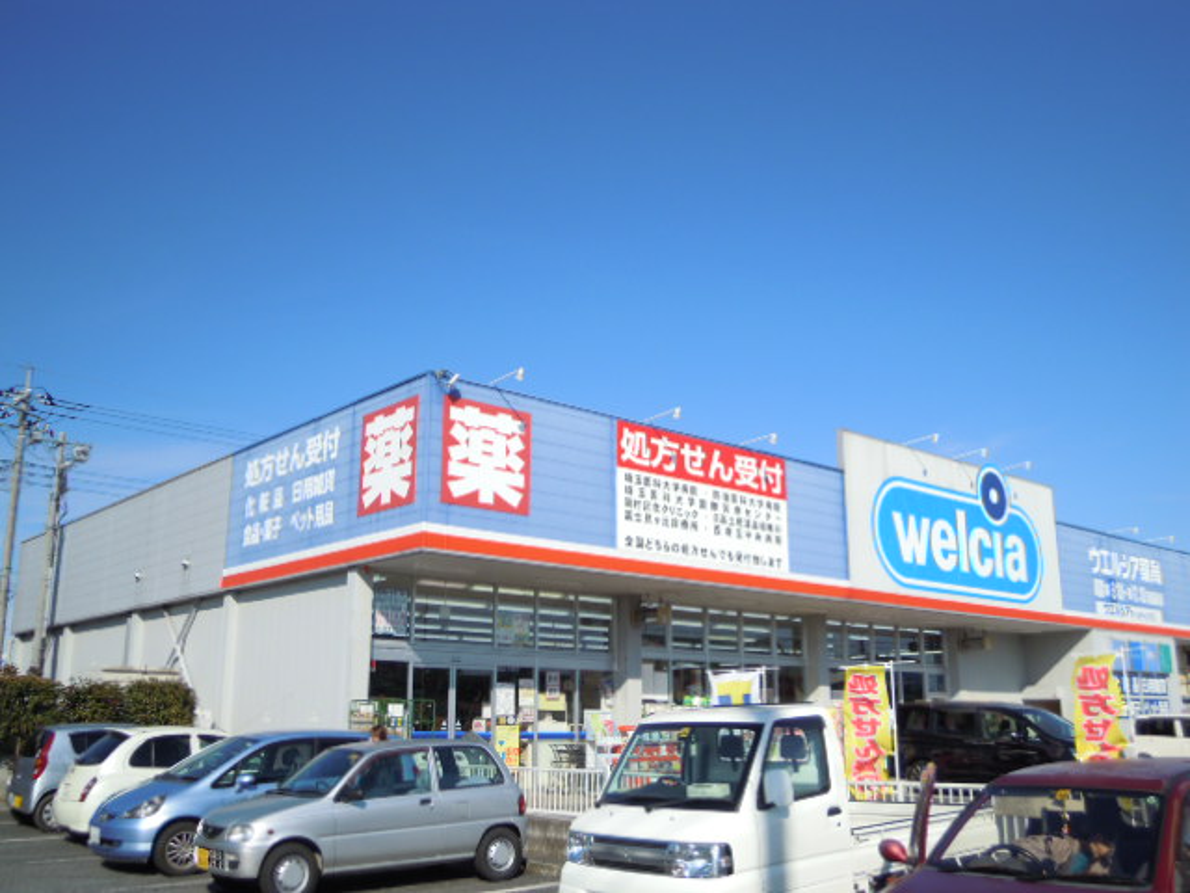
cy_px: 446
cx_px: 595
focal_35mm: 32
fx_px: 1100
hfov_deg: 56.8
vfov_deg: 44.2
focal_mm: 5.7
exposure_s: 1/250
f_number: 7.9
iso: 100
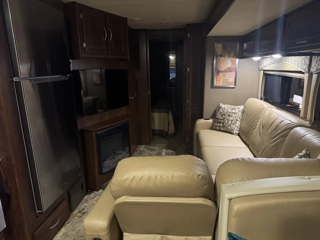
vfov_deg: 56.8
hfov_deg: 71.6
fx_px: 222
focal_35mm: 24
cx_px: 160
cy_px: 120
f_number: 1.78
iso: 1000
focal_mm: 6.76
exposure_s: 1/36
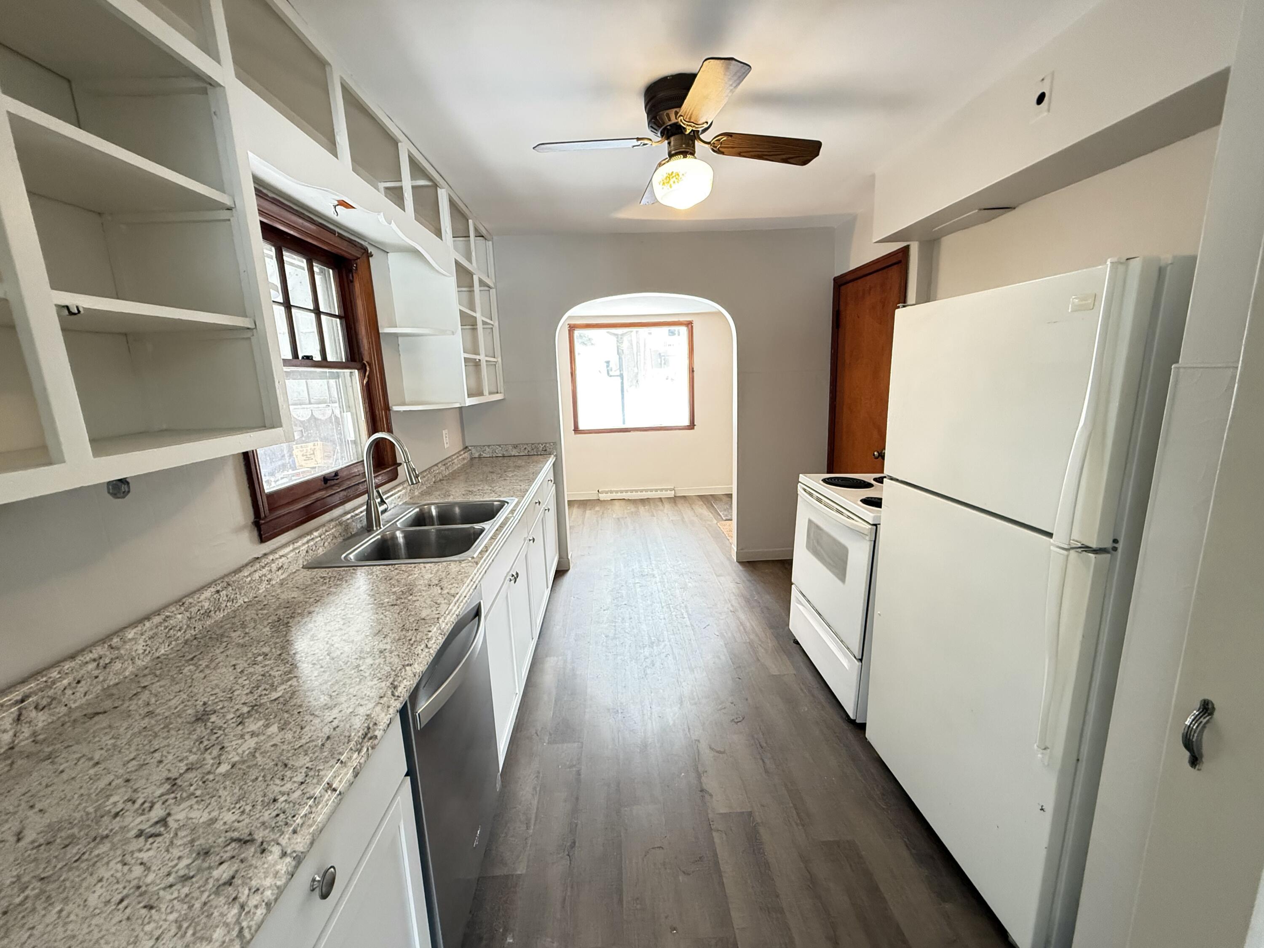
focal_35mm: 14
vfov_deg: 85.7
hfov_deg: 102.1
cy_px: 474
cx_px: 632
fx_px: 511
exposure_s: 1/60
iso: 640
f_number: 2.2
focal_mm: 2.22
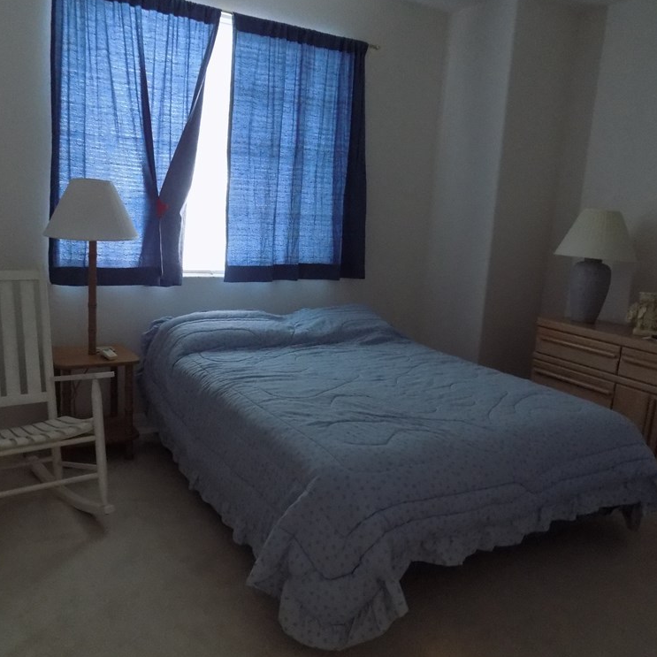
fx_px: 601
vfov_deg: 57.3
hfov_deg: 57.3
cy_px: 327
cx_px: 316
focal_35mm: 28
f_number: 3.1
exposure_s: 1/10
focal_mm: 4
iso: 400
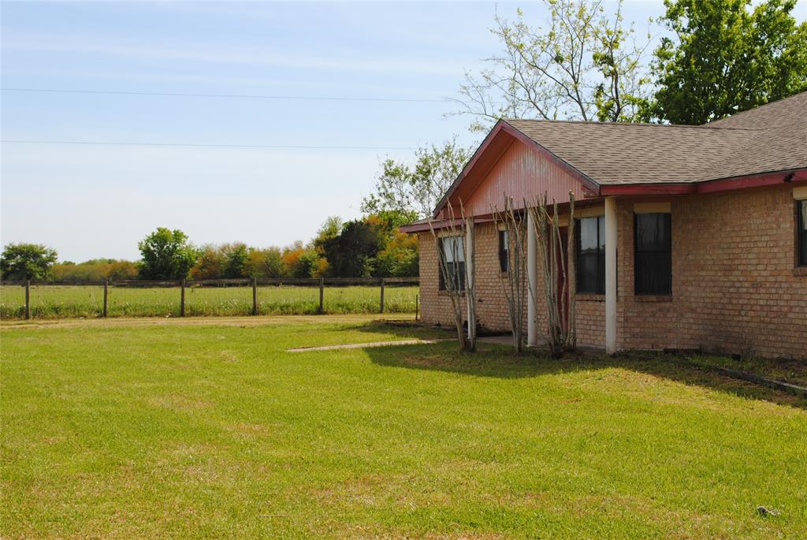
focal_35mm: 52
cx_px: 404
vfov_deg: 25.8
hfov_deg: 37.8
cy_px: 270
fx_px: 1178
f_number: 10
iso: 100
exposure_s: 1/200
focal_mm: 35
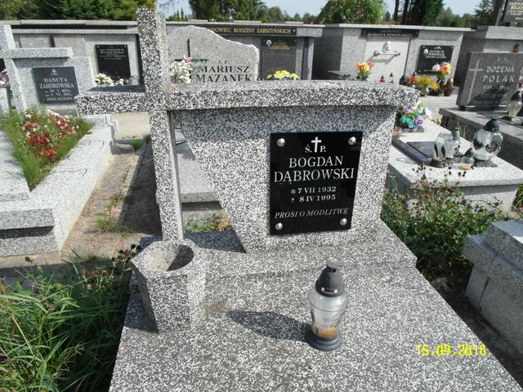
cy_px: 196
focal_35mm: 24
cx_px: 262
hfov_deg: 71.6
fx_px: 363
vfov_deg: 56.8
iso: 80
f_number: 4.4
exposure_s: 1/500
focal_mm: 5.2
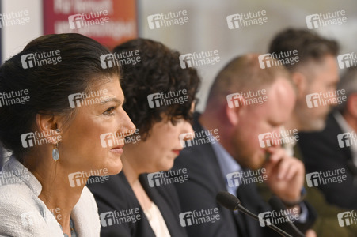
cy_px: 118
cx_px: 178
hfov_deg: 12.8
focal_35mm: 160
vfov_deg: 8.6
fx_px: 1585
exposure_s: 1/500
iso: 3200
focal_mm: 160
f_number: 6.3
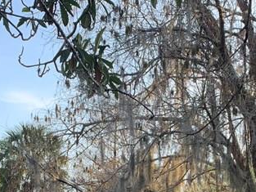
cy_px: 261
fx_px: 629
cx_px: 145
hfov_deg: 23.0
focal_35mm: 85
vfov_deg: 16.3
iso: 25
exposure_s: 1/312
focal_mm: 4.25
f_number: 1.8
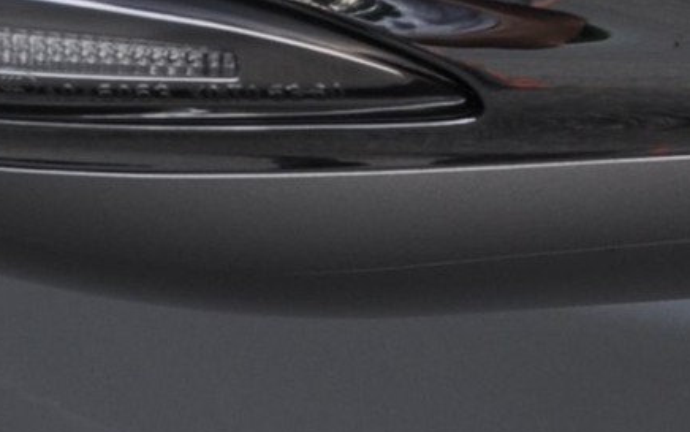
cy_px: -207
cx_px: 1070
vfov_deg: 4.7
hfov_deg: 7.4
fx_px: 5268
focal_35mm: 280
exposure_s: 1/125
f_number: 5.6
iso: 200
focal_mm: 32
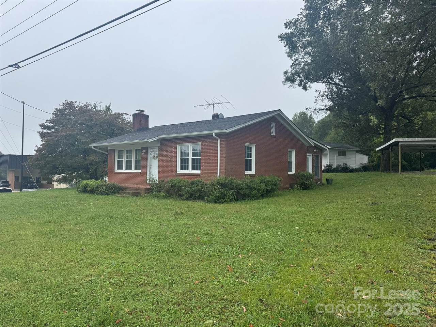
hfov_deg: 71.6
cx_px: 218
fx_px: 302
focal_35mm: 24
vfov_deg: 56.8
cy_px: 164
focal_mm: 6.76
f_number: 1.78
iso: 80
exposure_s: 1/1172
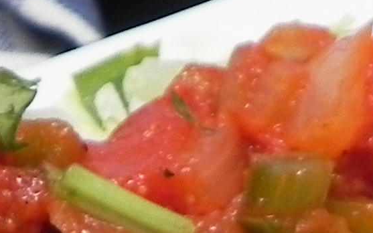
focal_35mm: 229
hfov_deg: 8.8
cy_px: 652
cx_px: 640
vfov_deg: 5.4
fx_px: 2328
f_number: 2.8
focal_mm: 5.9
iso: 160
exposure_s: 1/44.4
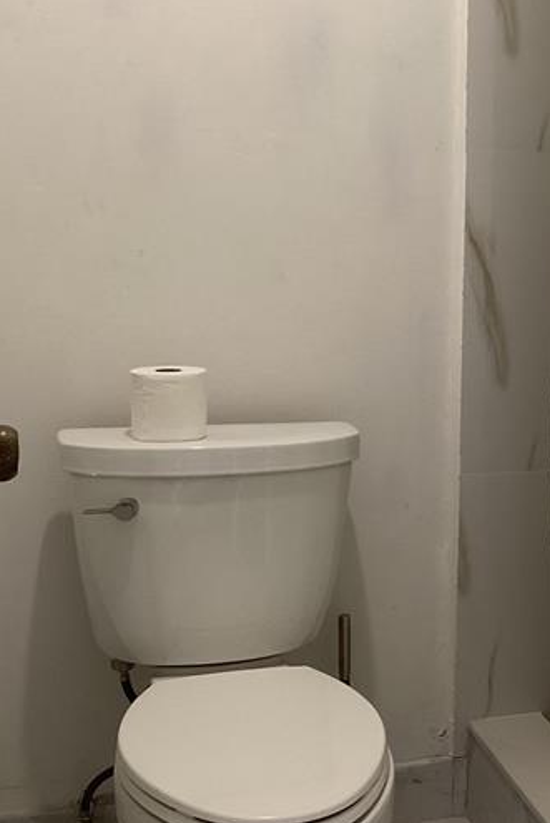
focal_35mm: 52
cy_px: 385
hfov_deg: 25.3
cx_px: 489
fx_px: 1191
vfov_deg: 38.2
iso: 100
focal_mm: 3.3
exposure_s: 1/60
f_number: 2.4
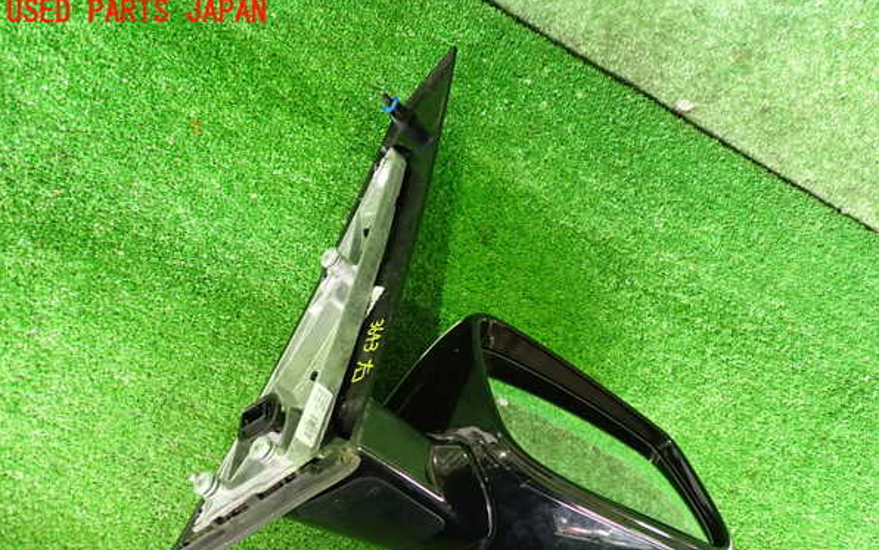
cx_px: 441
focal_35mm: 32
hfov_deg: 59.6
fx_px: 767
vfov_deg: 39.3
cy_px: 326
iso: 800
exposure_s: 1/30
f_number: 2.3
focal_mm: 5.4
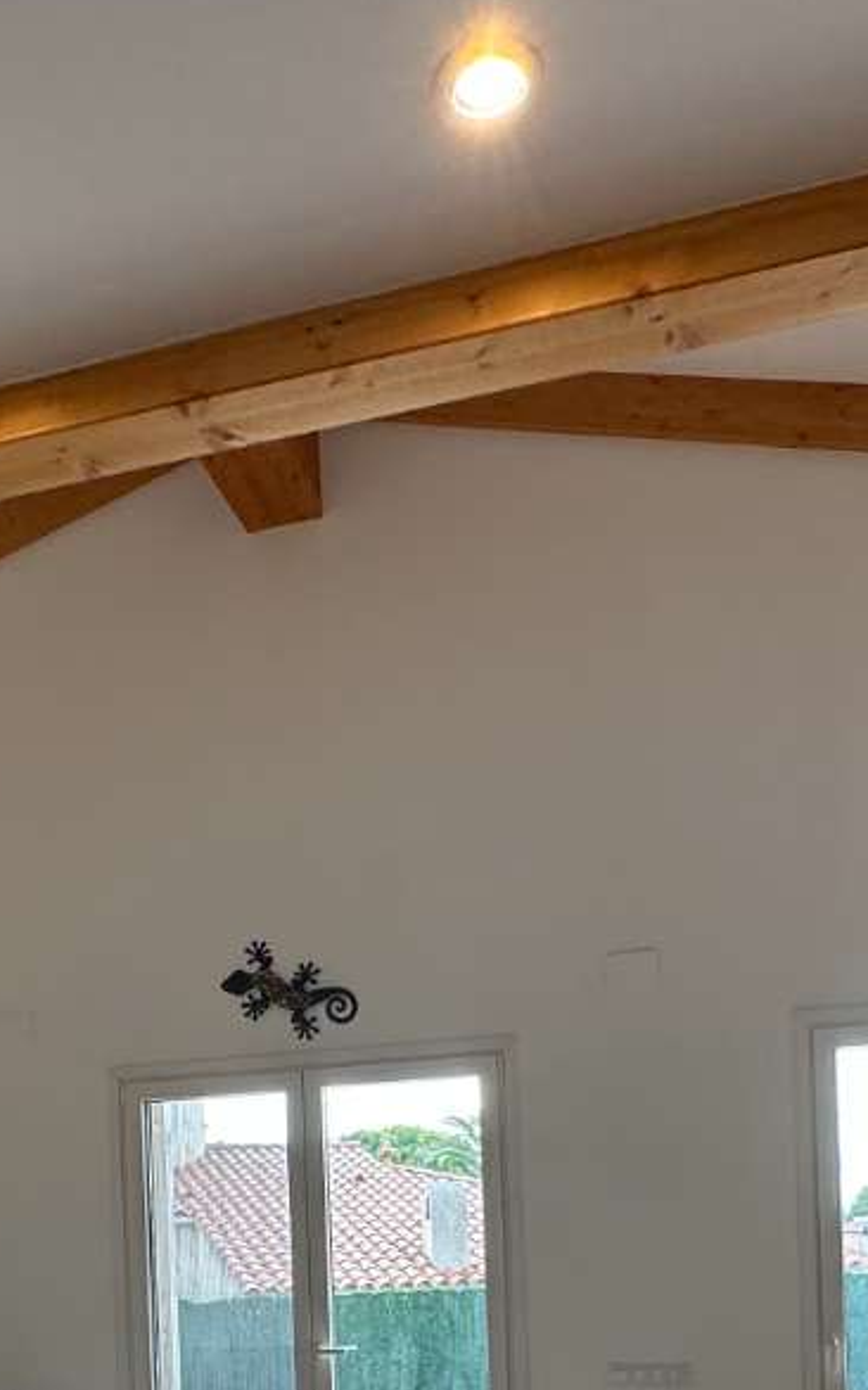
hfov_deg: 33.2
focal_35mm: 38
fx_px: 1439
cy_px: 1263
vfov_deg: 46.3
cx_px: 261
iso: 40
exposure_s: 1/108
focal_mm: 2.22
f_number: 2.2
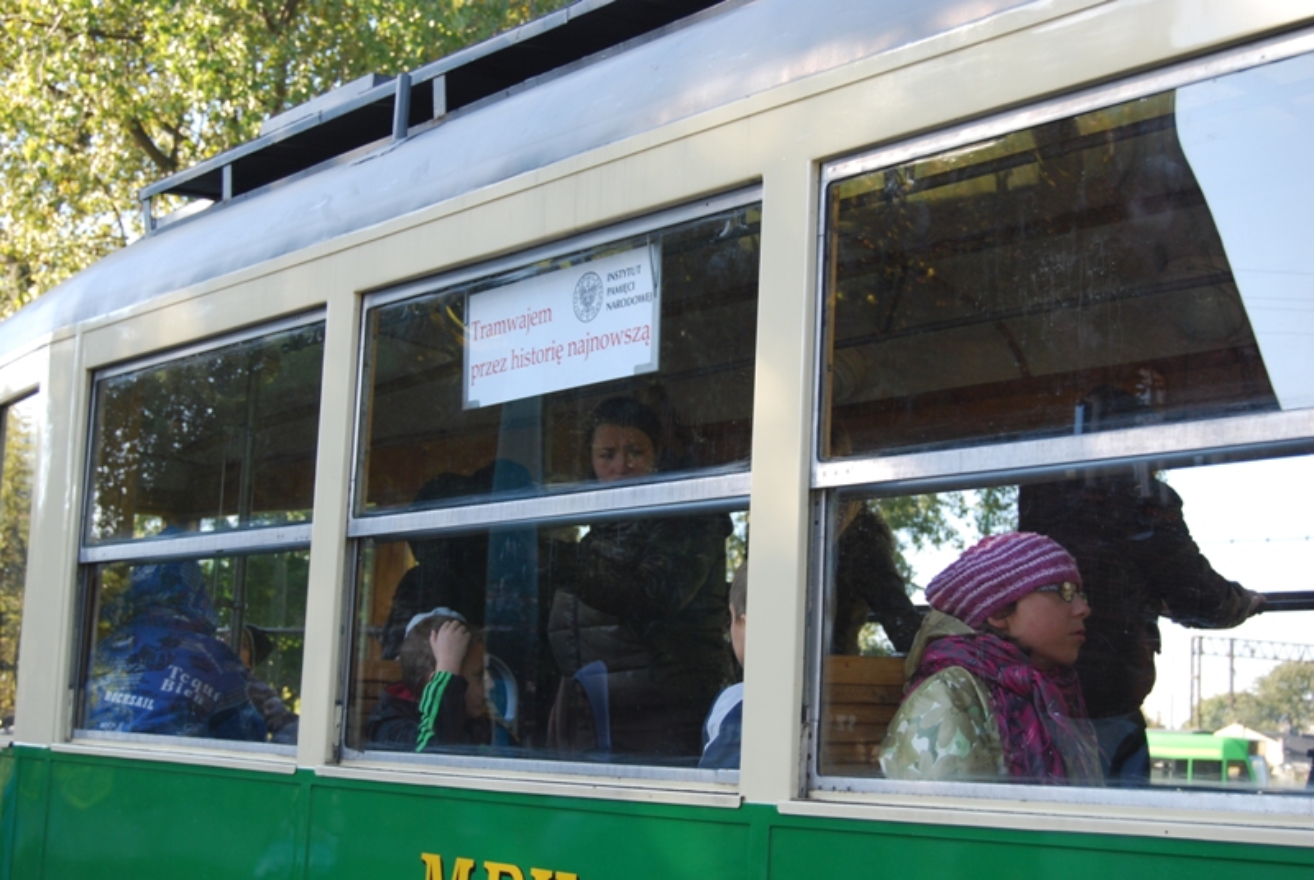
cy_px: 440
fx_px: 2084
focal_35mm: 57
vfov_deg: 23.9
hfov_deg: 35.0
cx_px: 657
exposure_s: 1/125
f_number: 5.6
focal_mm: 38
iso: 200
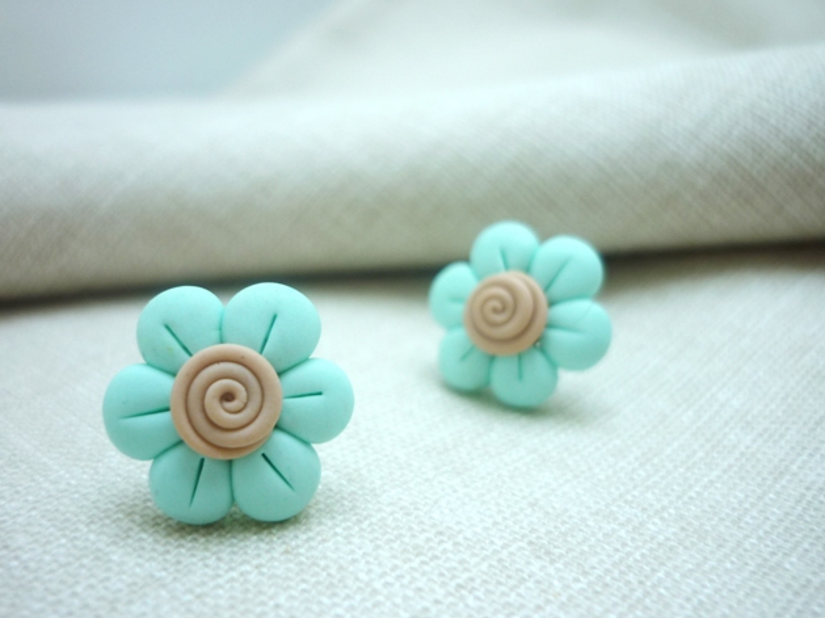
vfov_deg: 40.7
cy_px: 319
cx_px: 399
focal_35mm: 35
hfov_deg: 52.6
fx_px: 834
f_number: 2.8
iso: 80
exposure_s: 1/30
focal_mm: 5.5
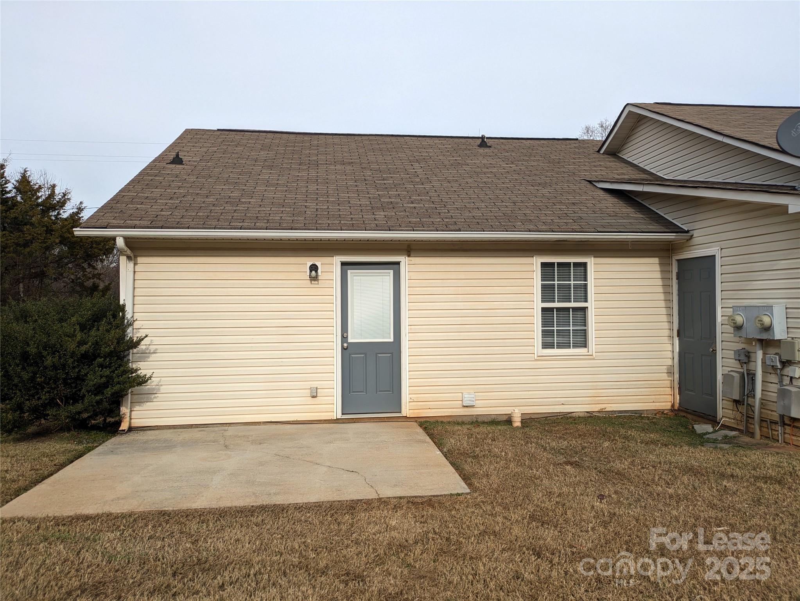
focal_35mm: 25
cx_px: 400
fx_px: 578
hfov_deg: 69.4
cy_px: 300
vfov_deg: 54.9
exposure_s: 1/1580
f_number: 1.89
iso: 59
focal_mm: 5.43
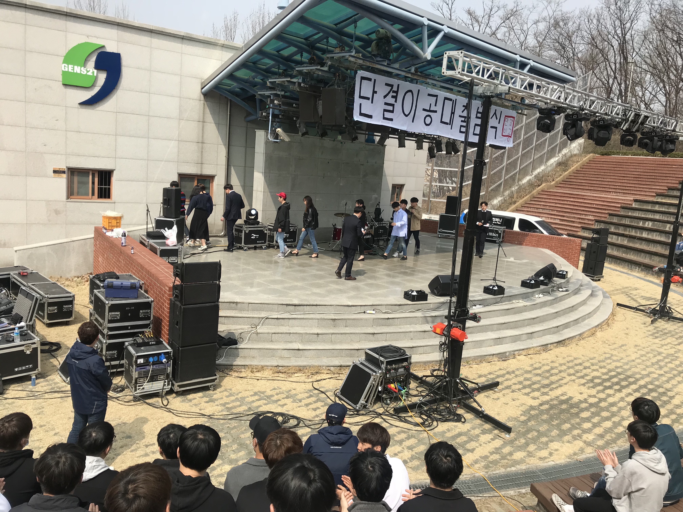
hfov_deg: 63.4
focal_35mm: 28
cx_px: 342
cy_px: 256
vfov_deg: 49.7
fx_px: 552
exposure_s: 1/2128
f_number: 1.8
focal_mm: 3.99
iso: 20
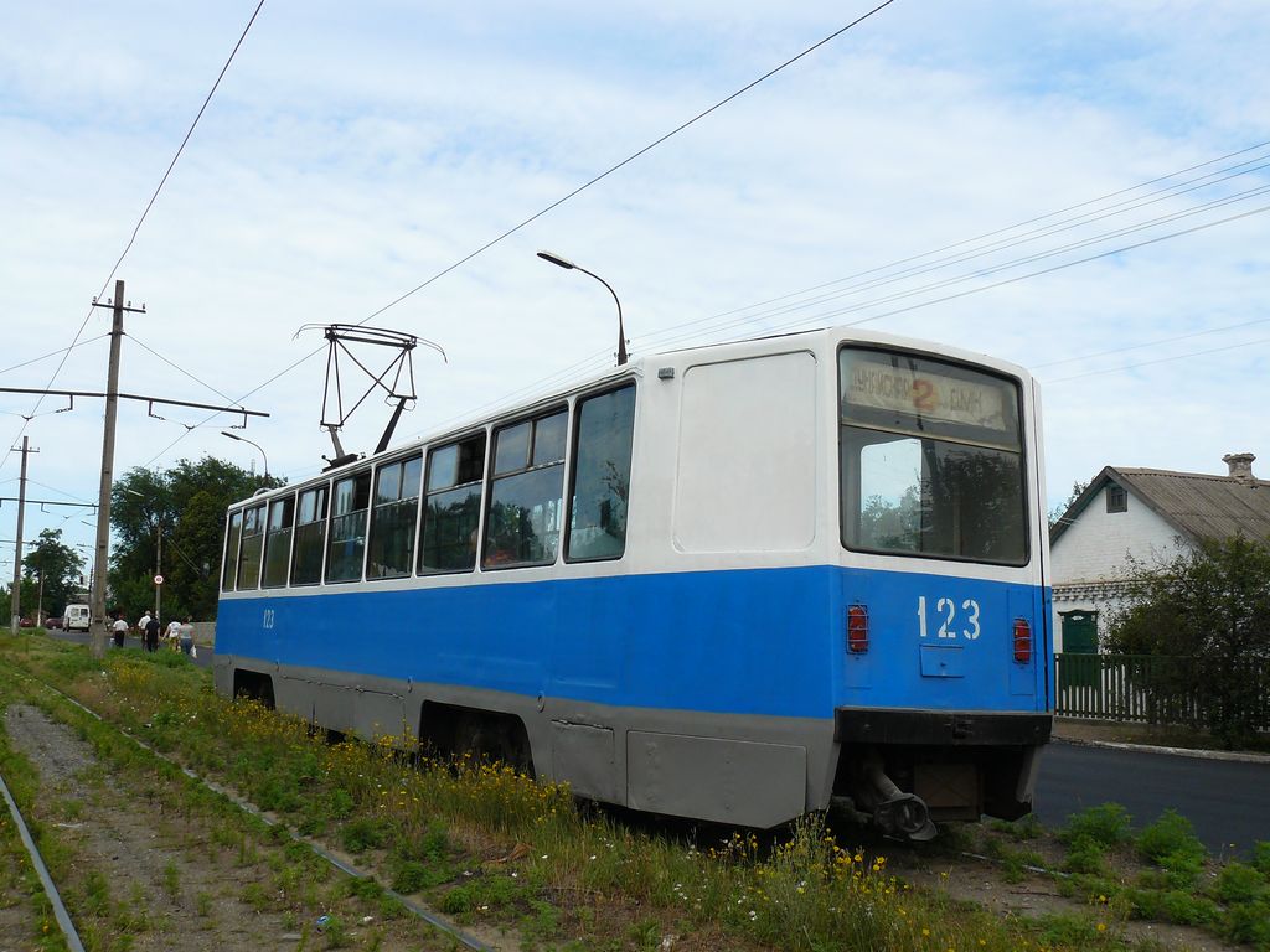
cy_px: 476
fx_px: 1321
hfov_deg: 51.4
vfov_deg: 39.7
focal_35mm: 36
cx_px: 635
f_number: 5.6
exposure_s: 1/250
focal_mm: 6
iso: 100
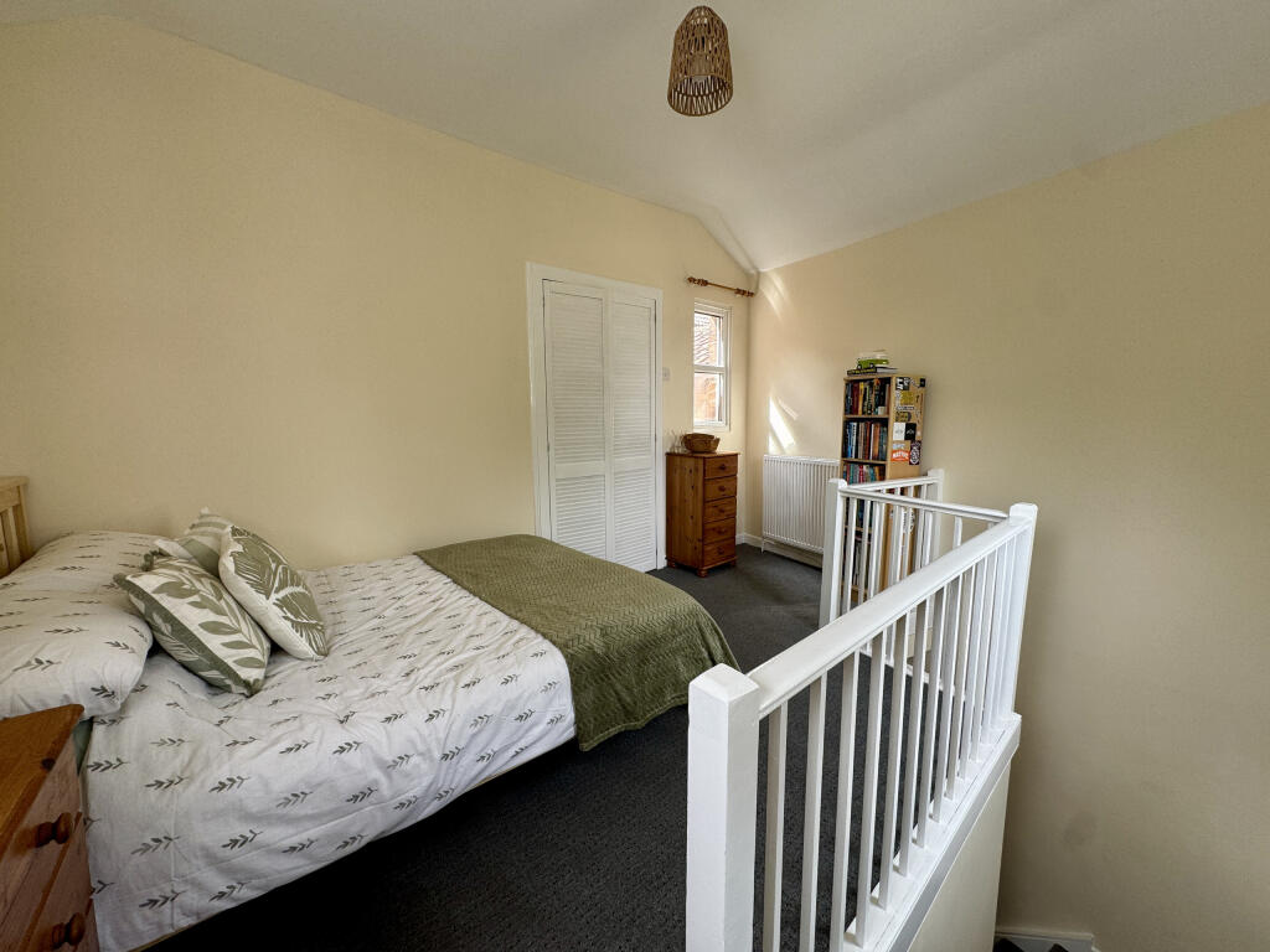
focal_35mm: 14
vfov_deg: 85.7
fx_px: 514
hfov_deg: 102.1
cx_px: 635
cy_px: 476
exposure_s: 1/99
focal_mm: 2.22
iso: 50
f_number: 2.2
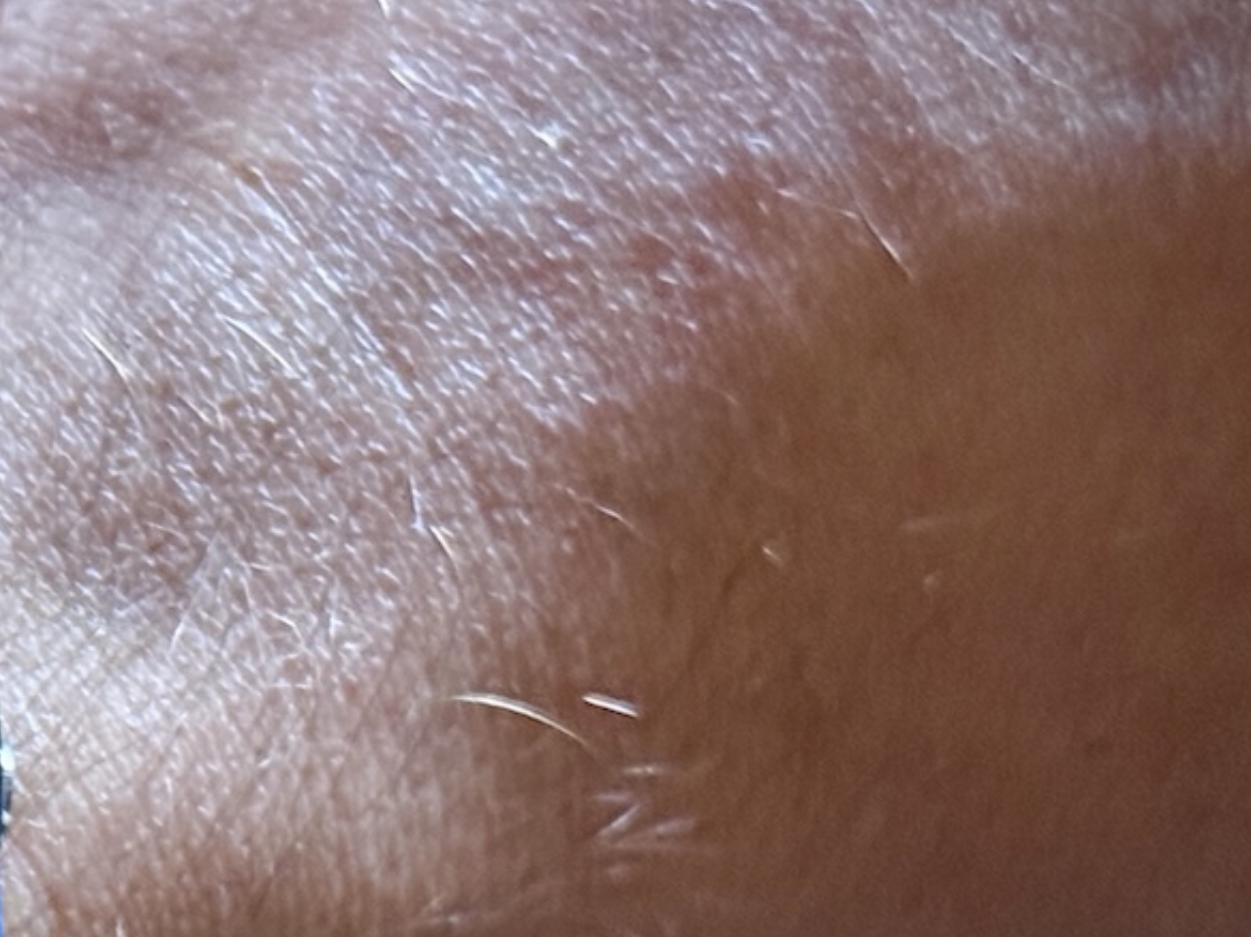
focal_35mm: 156
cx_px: -522
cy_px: 748
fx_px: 5634
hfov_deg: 12.2
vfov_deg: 9.5
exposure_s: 1/30
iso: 640
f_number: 1.78
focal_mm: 6.76
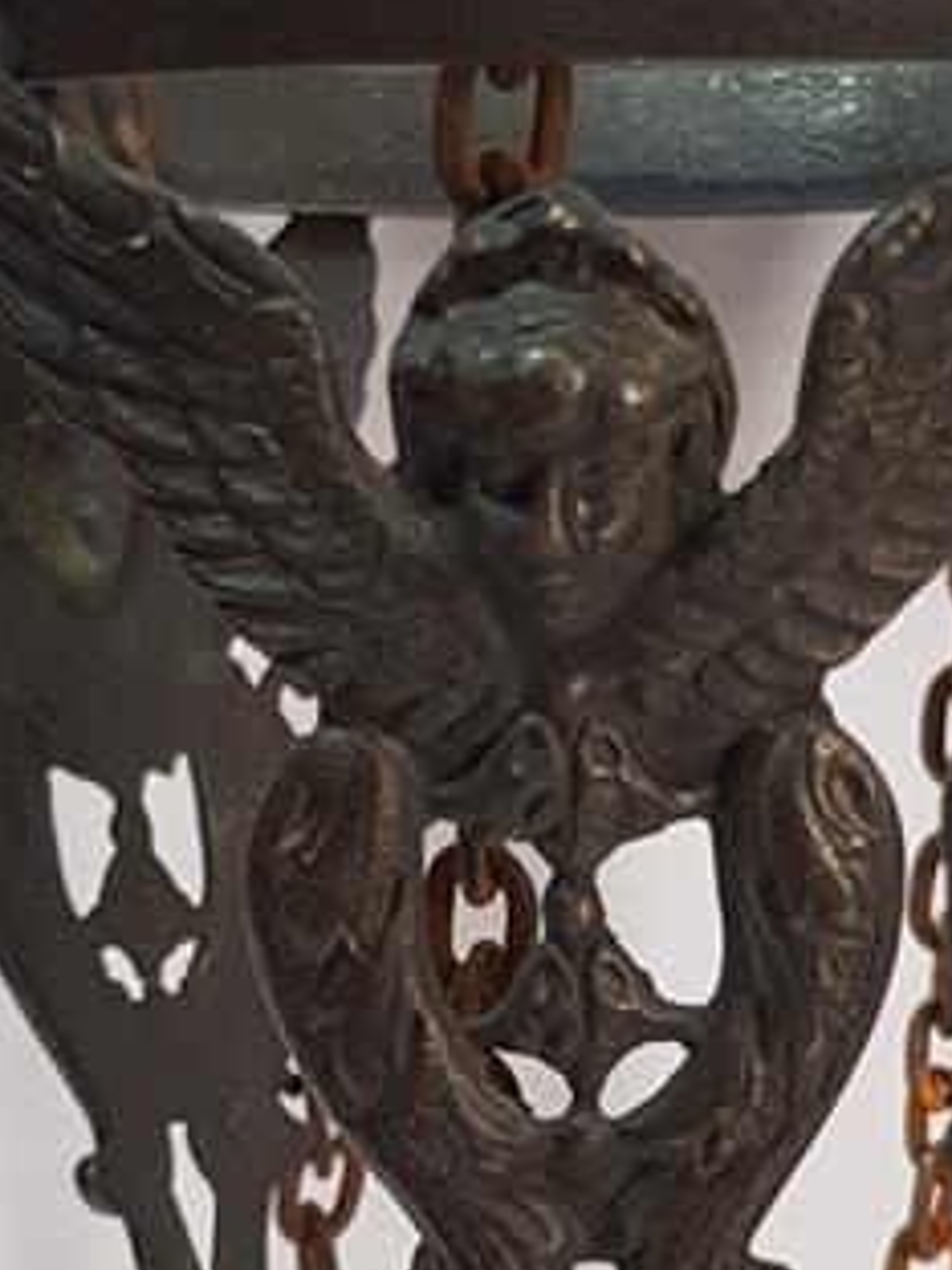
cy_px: 1237
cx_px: 618
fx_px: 3667
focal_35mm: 100
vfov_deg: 19.1
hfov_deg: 14.8
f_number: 1.7
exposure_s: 1/100
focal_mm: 4.3
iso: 50
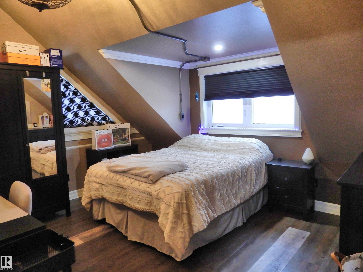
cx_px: 182
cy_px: 136
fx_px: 252
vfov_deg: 56.8
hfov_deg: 71.6
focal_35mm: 24
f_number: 3.4
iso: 400
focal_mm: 4.3
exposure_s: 1/25
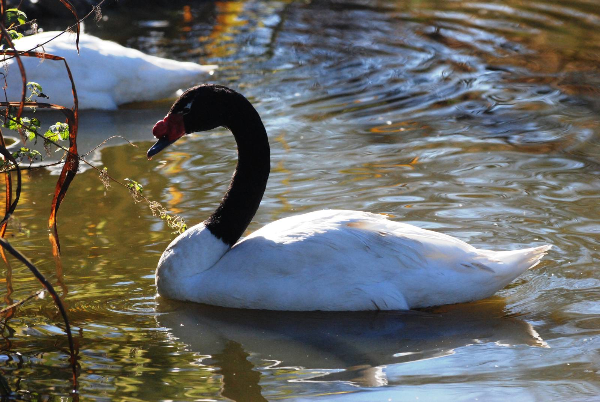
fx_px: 3754
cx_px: 300
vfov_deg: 6.1
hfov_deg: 9.1
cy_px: 201
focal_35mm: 225
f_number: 6.3
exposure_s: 1/2500
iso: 1000
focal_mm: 150
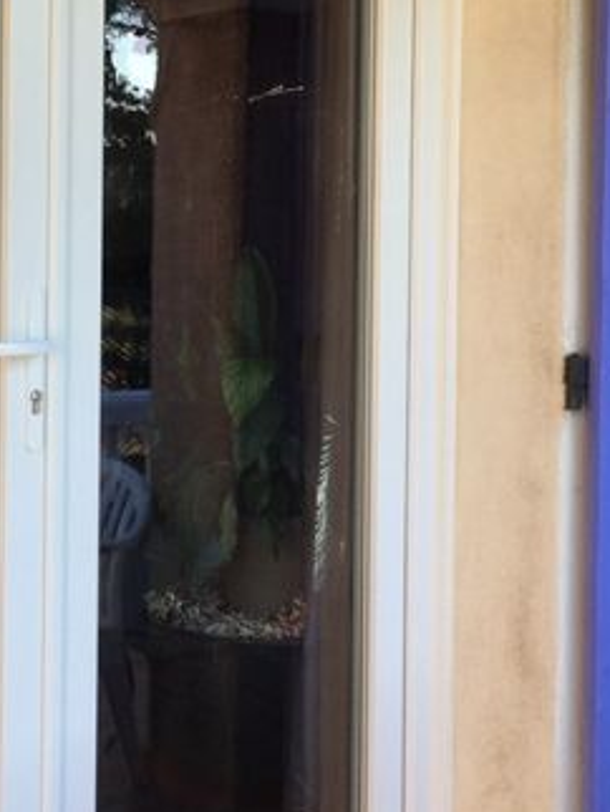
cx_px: 169
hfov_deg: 20.3
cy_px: 280
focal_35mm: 72
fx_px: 1689
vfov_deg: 26.9
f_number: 2.2
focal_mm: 4.15
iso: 32
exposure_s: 1/222
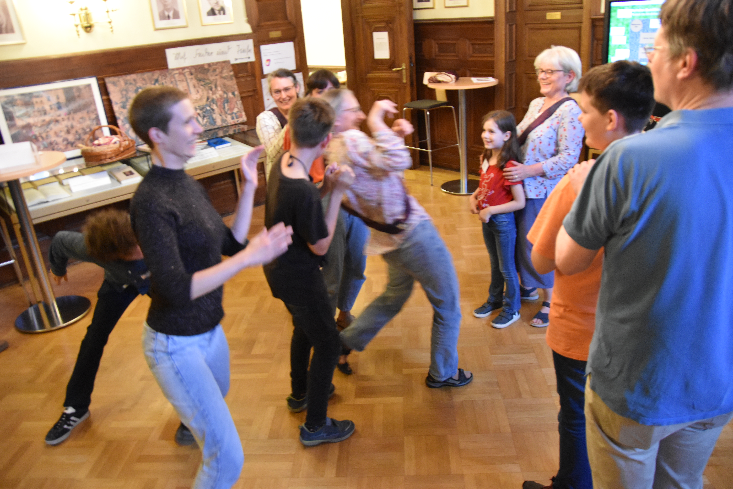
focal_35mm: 27
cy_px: 244
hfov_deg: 67.4
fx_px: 550
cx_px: 366
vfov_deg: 47.9
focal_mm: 18
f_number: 3.5
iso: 3200
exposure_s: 1/60
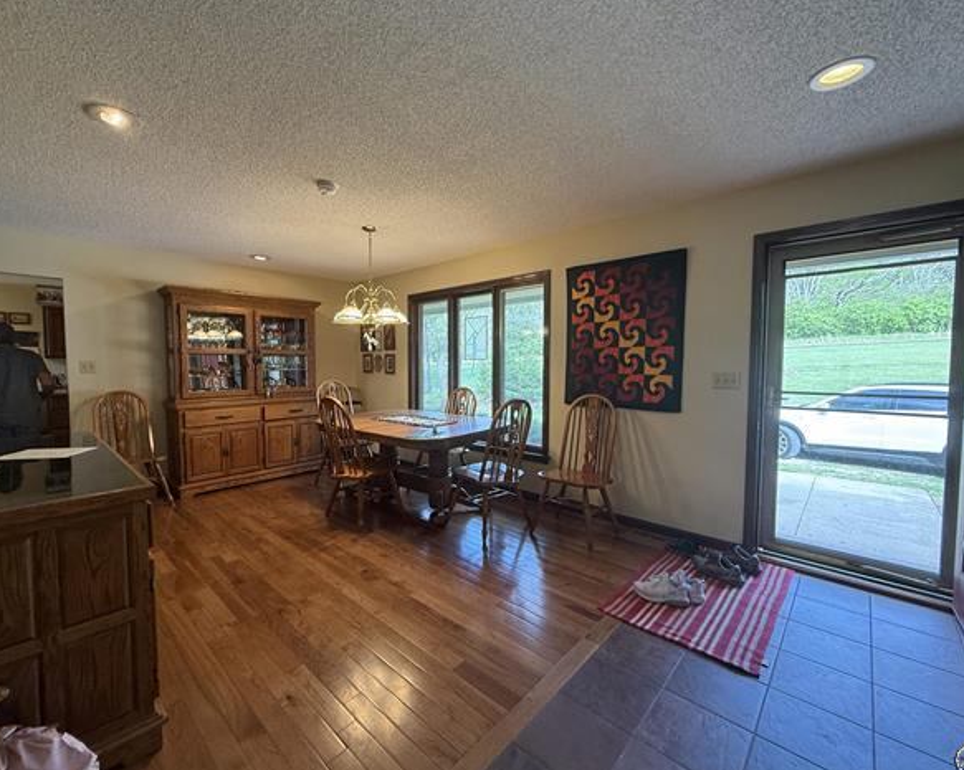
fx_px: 428
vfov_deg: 84.0
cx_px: 466
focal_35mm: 15
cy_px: 385
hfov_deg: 96.8
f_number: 2.2
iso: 200
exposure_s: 1/60
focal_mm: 2.22
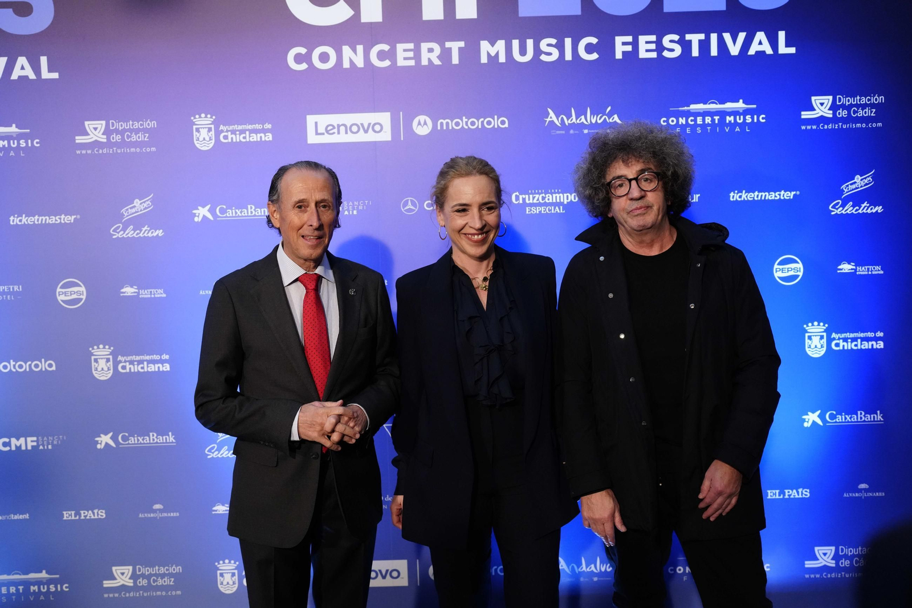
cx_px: 456
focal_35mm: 35
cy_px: 304
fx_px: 886
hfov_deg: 54.4
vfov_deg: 37.8
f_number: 3.5
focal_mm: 35
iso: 3200
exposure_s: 1/125
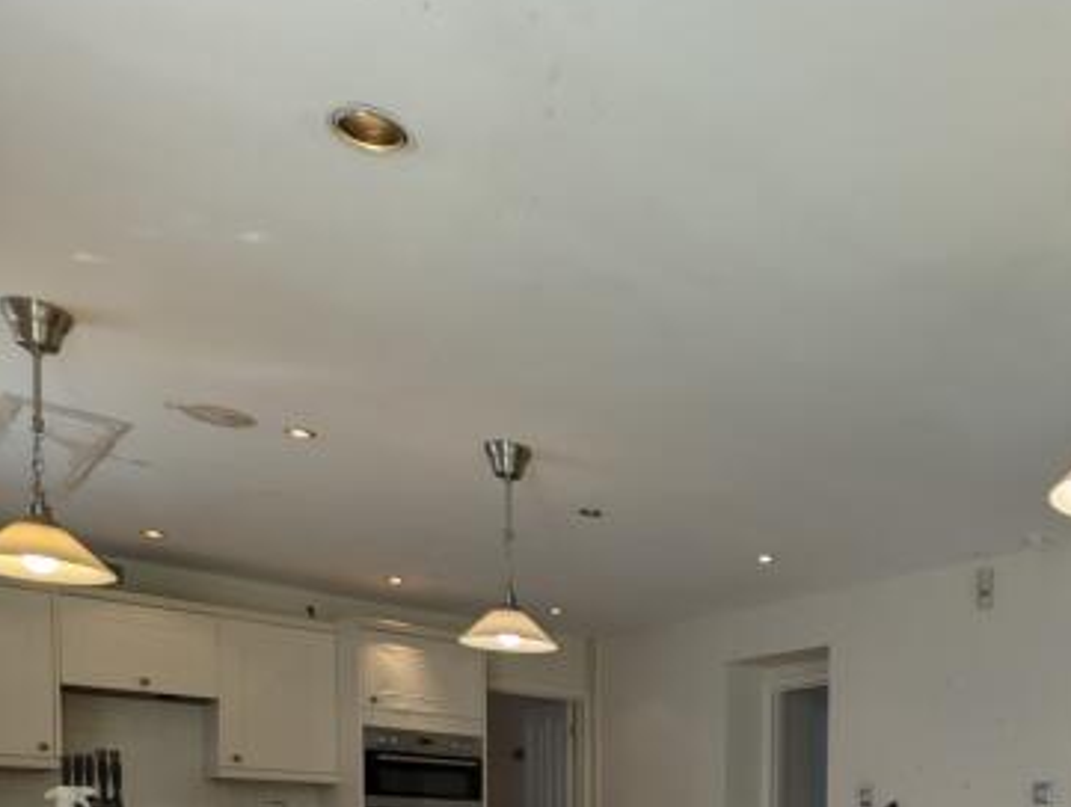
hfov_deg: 48.7
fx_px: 1054
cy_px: 912
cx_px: 946
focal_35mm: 34
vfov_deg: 35.2
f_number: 1.95
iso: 34
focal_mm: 2.23
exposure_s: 1/77
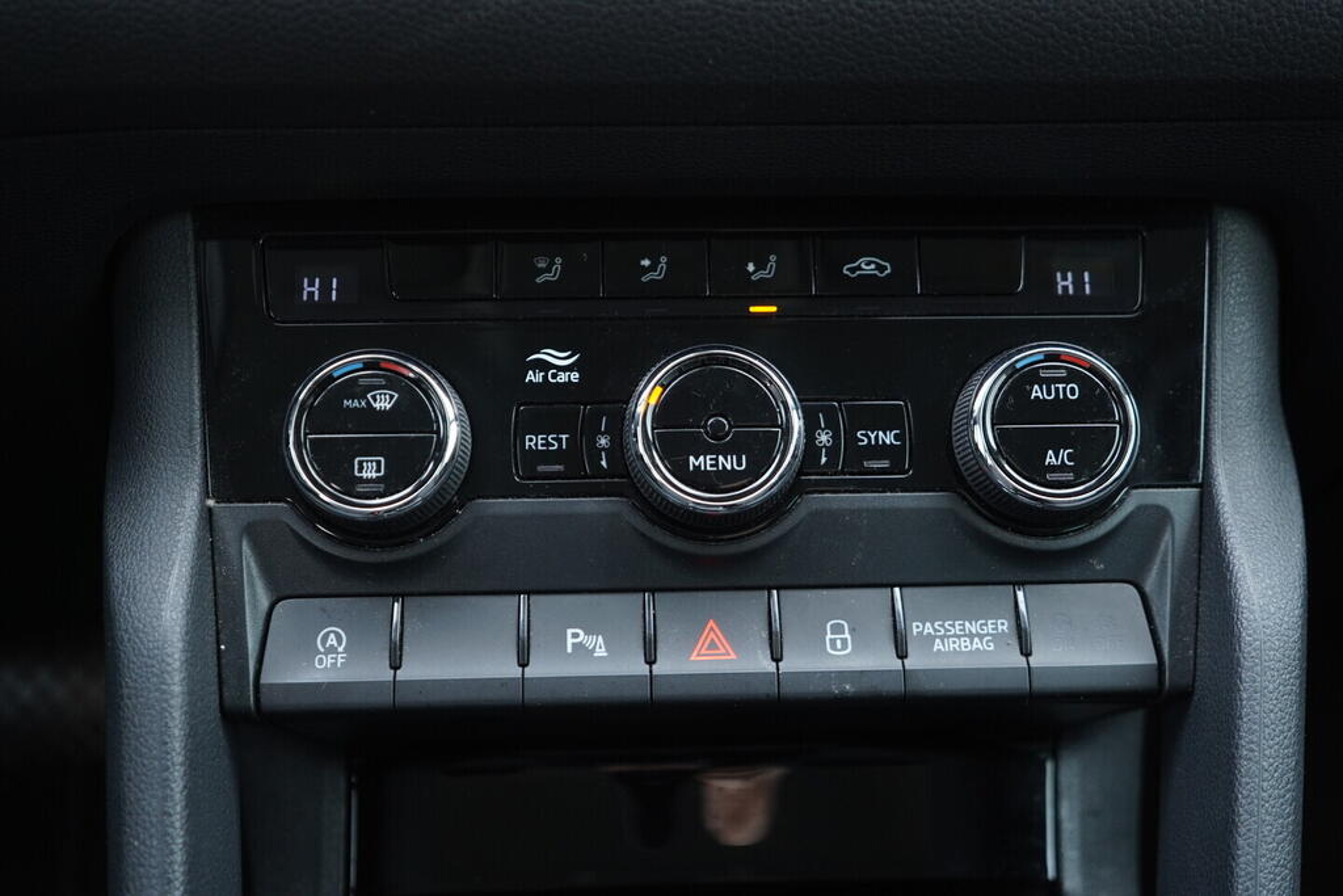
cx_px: 672
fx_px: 1343
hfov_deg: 53.1
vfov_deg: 36.9
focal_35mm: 36
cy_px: 448
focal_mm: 24
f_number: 2.8
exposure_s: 1/40
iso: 500
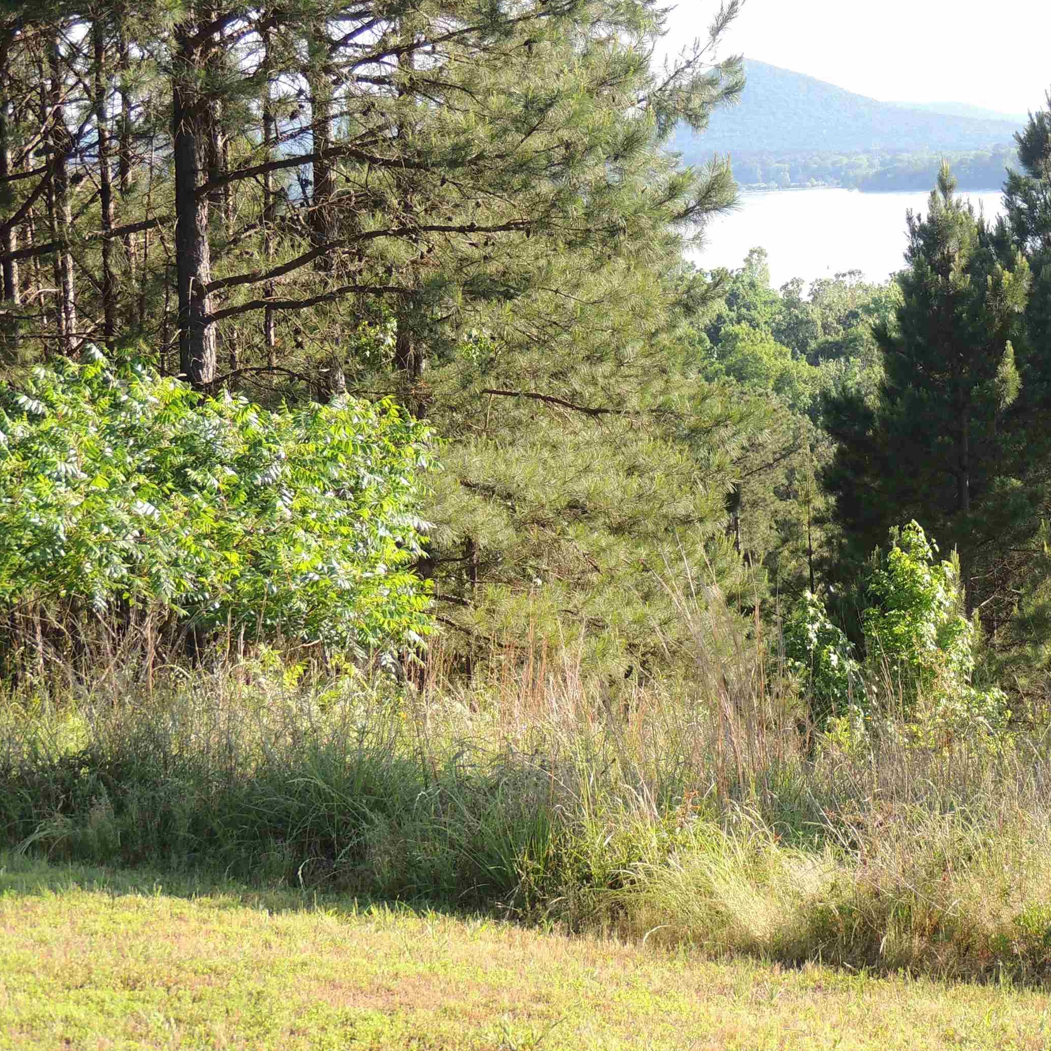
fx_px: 3847
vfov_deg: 15.6
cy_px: 501
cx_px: 717
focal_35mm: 112
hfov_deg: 15.5
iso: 100
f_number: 4
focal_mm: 15.1
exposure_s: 1/160
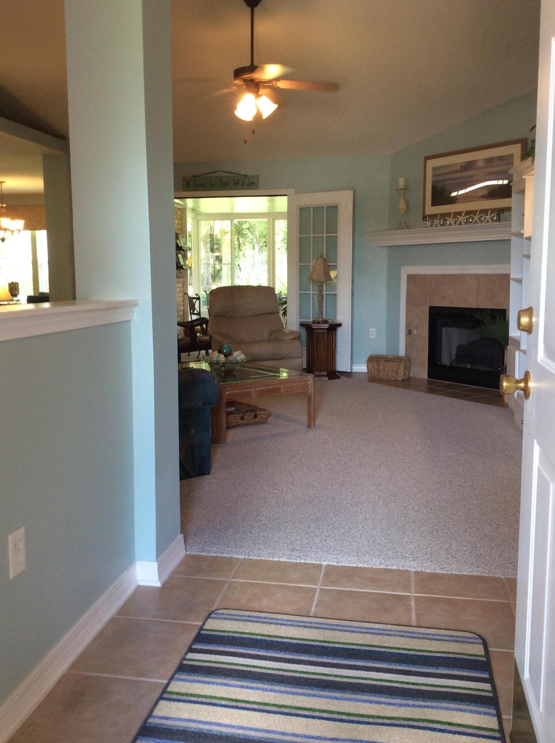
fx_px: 707
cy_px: 360
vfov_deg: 55.4
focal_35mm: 33
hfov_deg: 42.8
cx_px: 270
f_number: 2.4
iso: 50
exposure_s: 1/24
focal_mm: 3.3
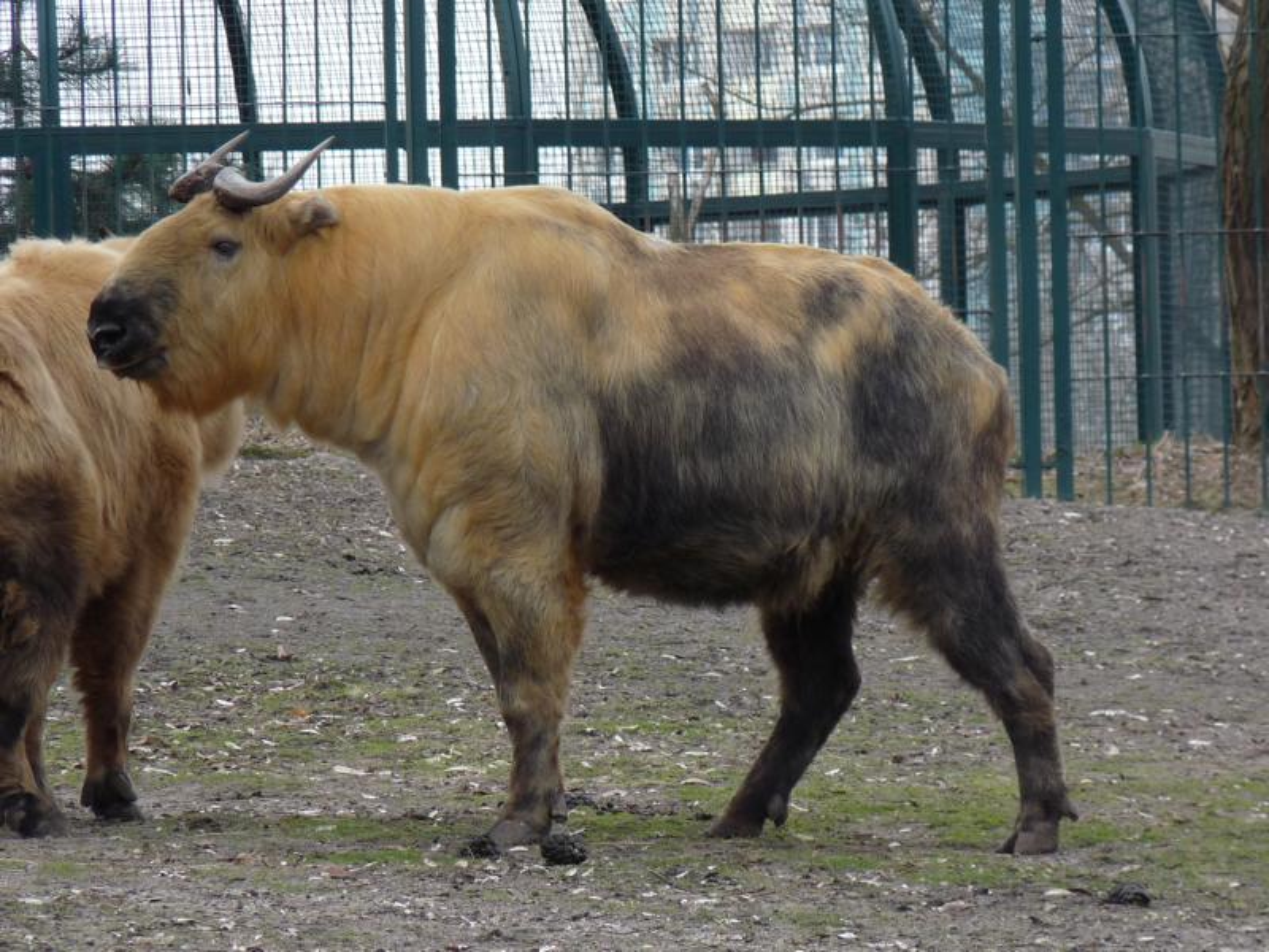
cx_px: 634
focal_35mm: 423
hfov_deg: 4.7
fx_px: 15507
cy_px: 476
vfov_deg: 3.5
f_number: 4
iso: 100
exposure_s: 1/160
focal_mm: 52.8
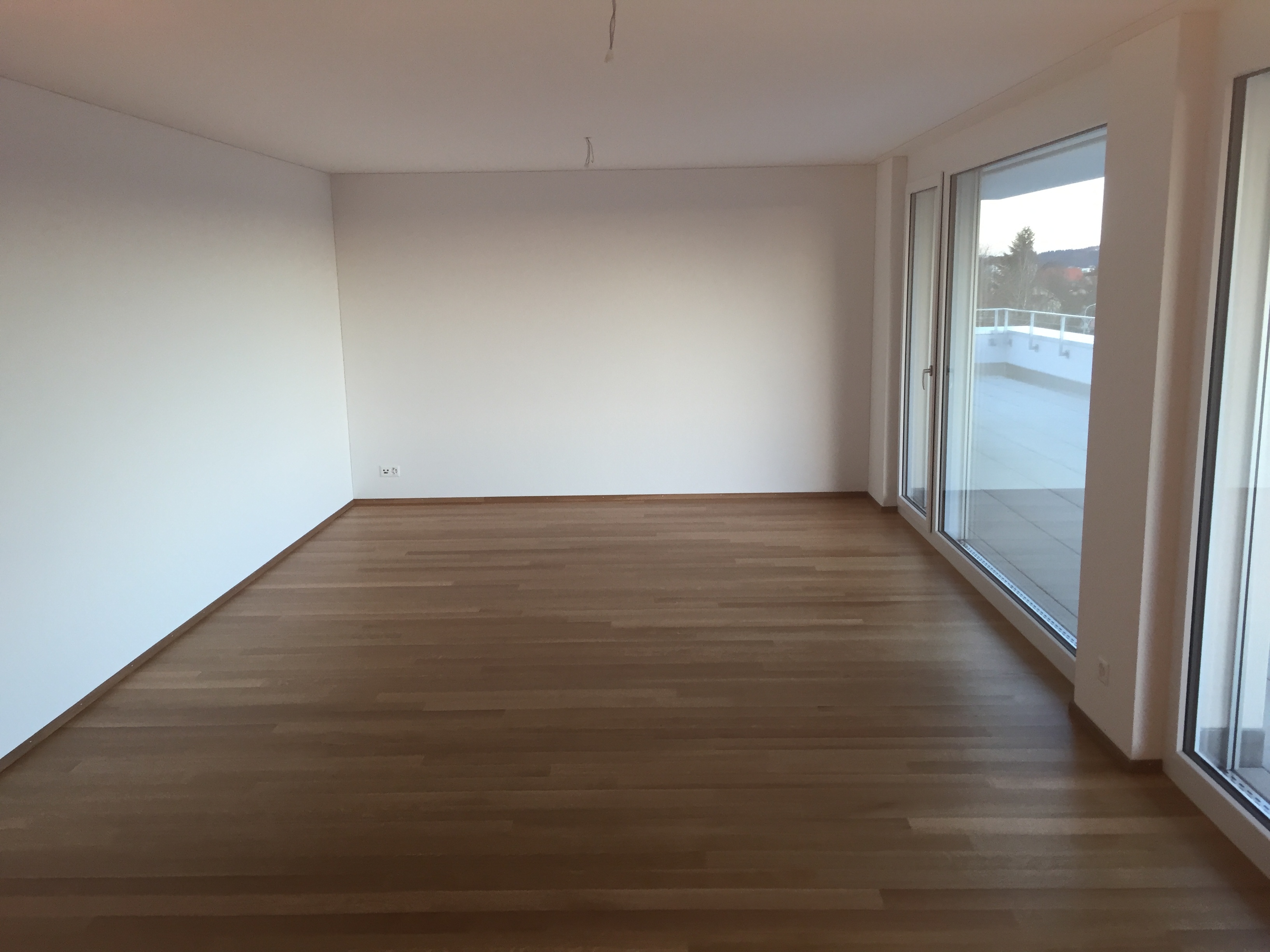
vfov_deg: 48.2
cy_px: 476
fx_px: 1064
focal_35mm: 29
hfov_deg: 61.7
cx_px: 635
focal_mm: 4.15
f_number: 2.2
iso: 40
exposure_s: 1/33
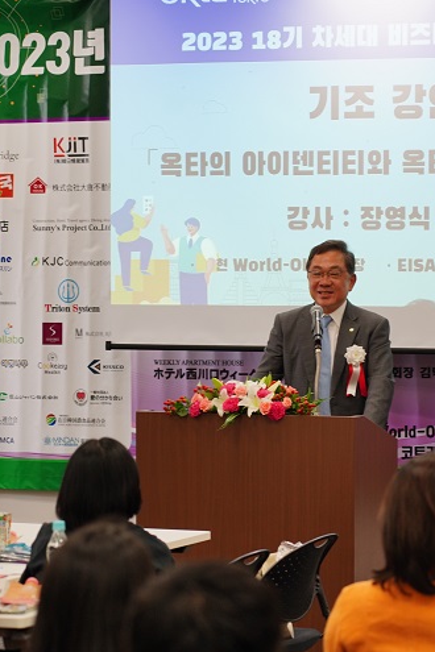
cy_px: 328
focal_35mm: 159
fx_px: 2882
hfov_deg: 8.6
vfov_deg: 12.9
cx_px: 340
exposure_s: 1/125
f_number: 4
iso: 800
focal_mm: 105
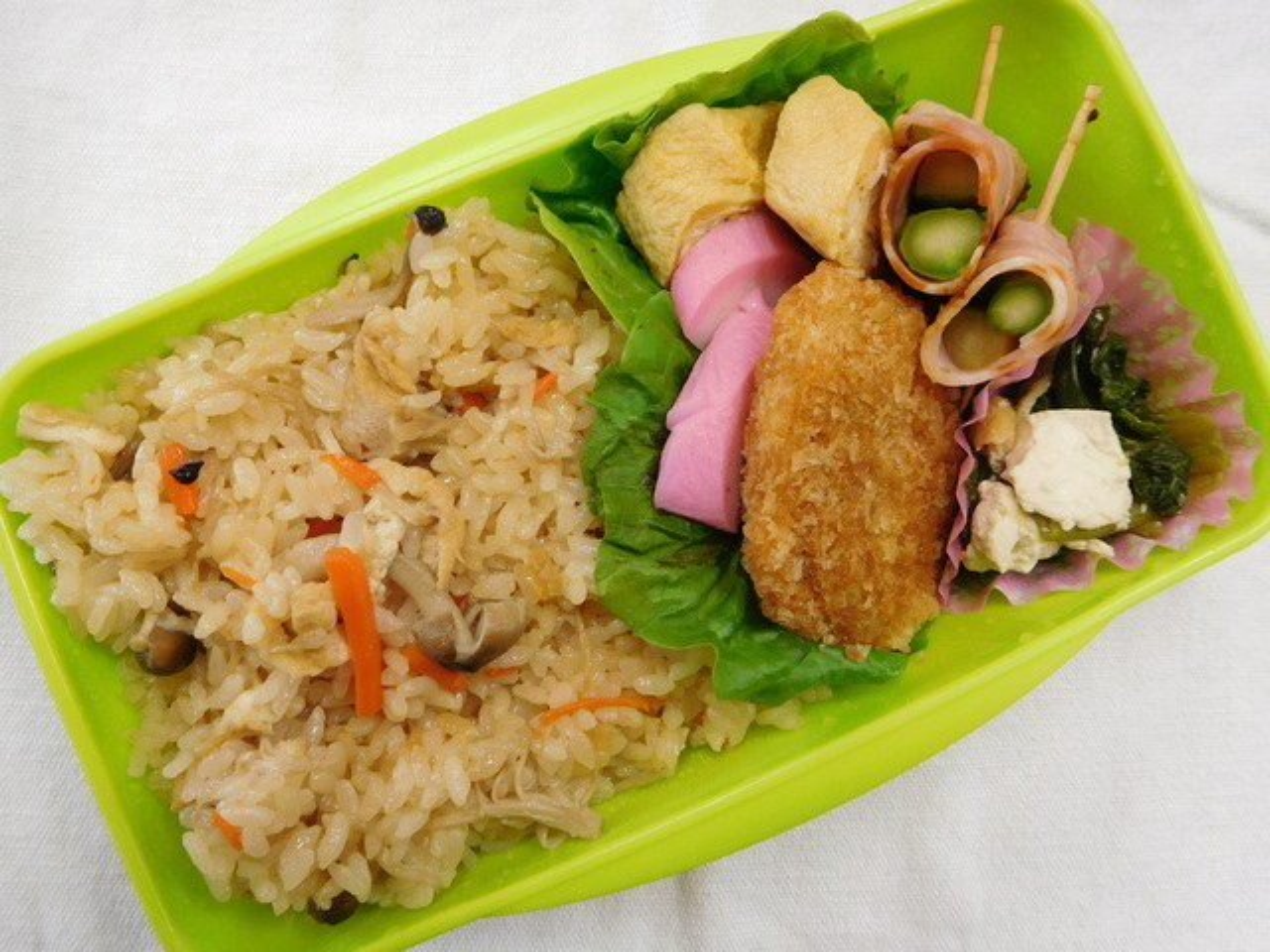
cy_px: 476
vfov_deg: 54.9
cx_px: 635
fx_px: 917
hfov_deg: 69.4
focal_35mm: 25
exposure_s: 1/30
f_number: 3.4
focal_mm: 4.5
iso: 200
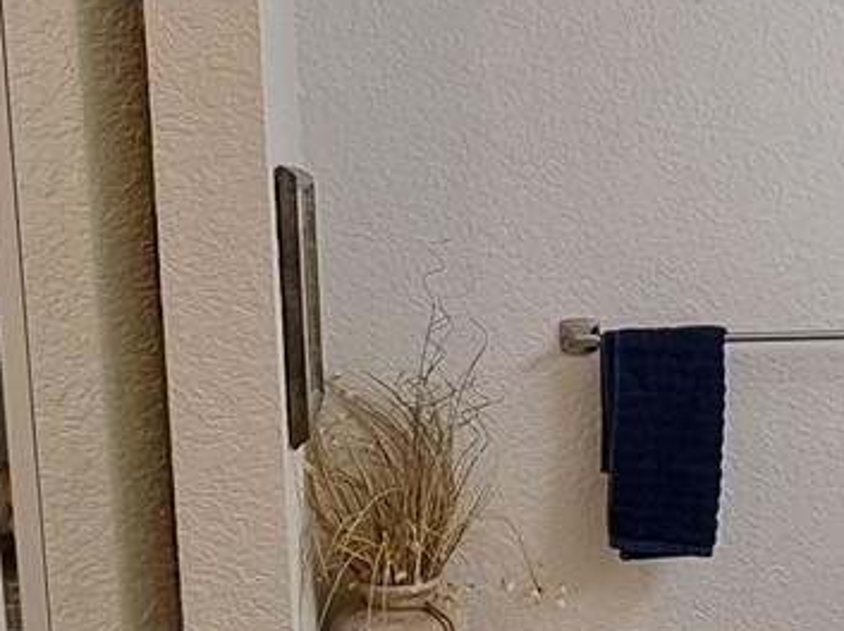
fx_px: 1437
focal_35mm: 59
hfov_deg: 30.9
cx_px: 791
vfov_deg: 24.8
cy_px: 335
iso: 50
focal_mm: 1.74
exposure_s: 1/40
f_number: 2.2
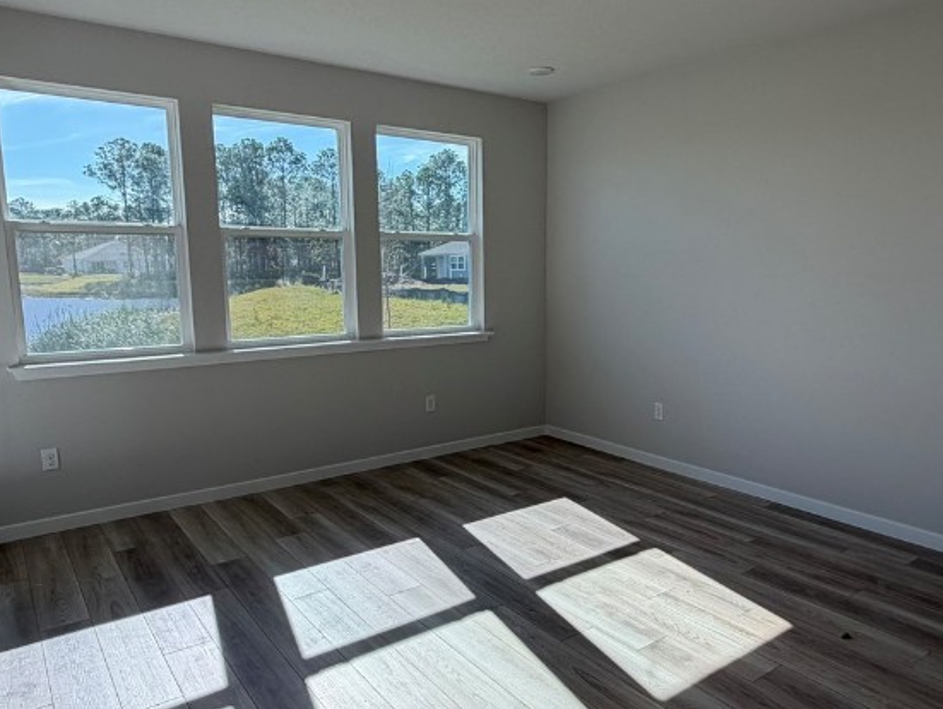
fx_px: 709
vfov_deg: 53.1
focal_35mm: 26
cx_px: 522
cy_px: 370
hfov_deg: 67.1
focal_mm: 2.22
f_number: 2.2
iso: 50
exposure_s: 1/502
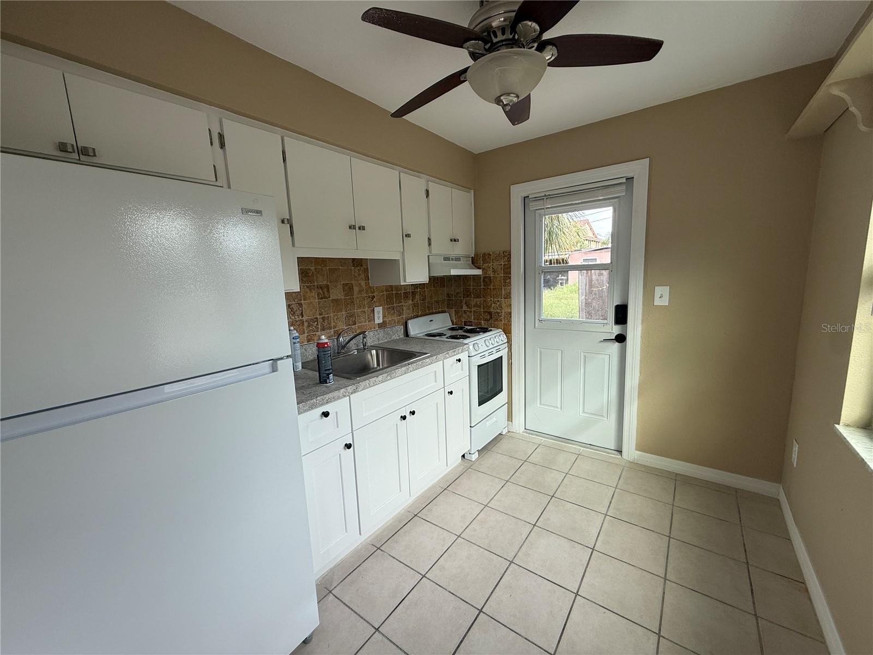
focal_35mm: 14
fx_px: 353
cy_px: 328
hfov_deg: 102.1
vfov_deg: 85.7
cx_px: 436
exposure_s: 1/140
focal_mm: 2.22
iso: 50
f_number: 2.2
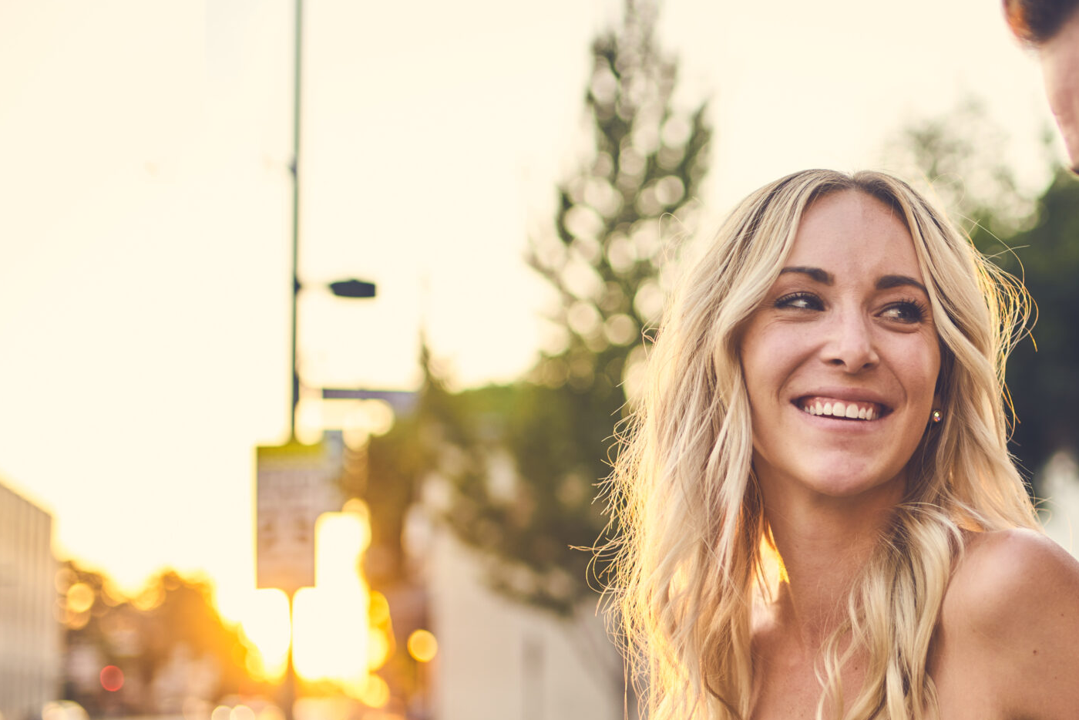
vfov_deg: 21.2
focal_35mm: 64
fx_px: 1918
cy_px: 494
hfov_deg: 30.1
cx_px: 959
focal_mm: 35
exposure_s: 1/320
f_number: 1.4
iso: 100
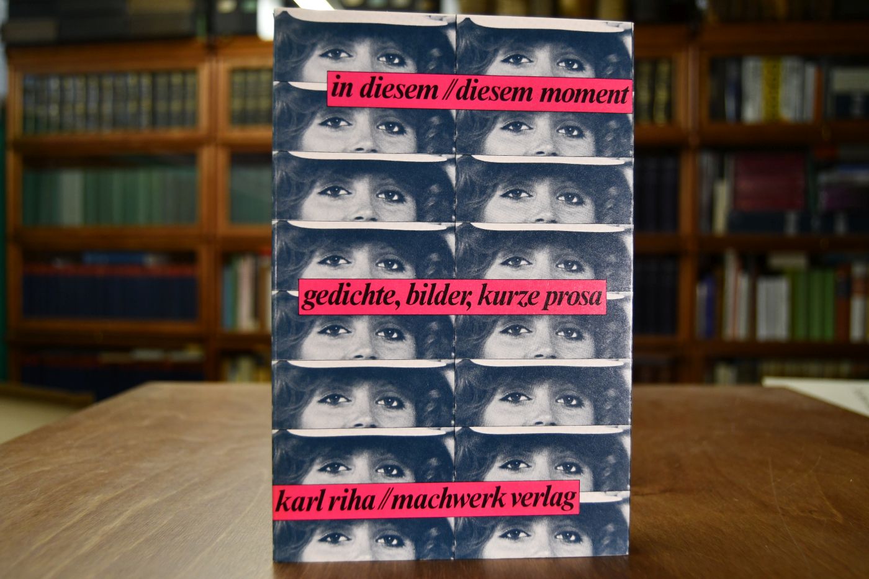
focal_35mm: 33
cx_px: 434
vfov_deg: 40.0
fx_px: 796
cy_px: 290
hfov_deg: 57.2
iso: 800
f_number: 3.5
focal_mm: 22
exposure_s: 1/125
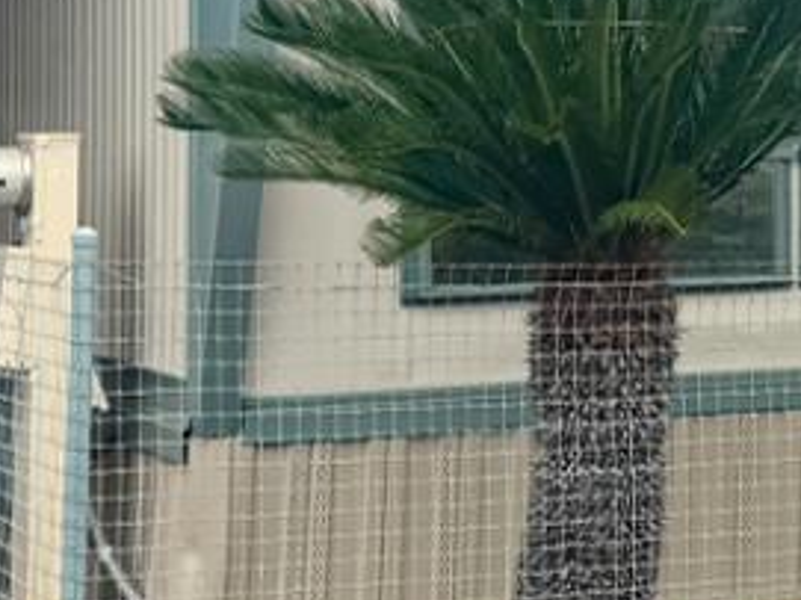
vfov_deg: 11.1
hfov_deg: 14.2
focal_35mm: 133
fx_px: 3076
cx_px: 1061
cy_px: 34
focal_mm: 6.76
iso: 80
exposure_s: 1/980
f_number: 1.78
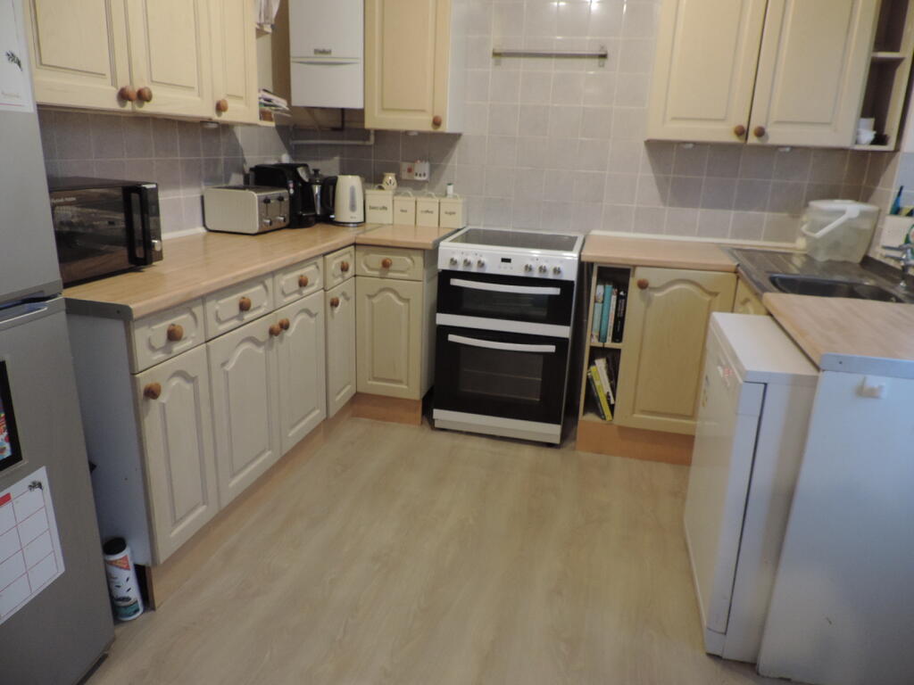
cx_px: 457
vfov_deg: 56.8
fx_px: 634
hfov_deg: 71.6
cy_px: 342
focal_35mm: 24
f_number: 3
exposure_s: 1/20
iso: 400
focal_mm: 4.3
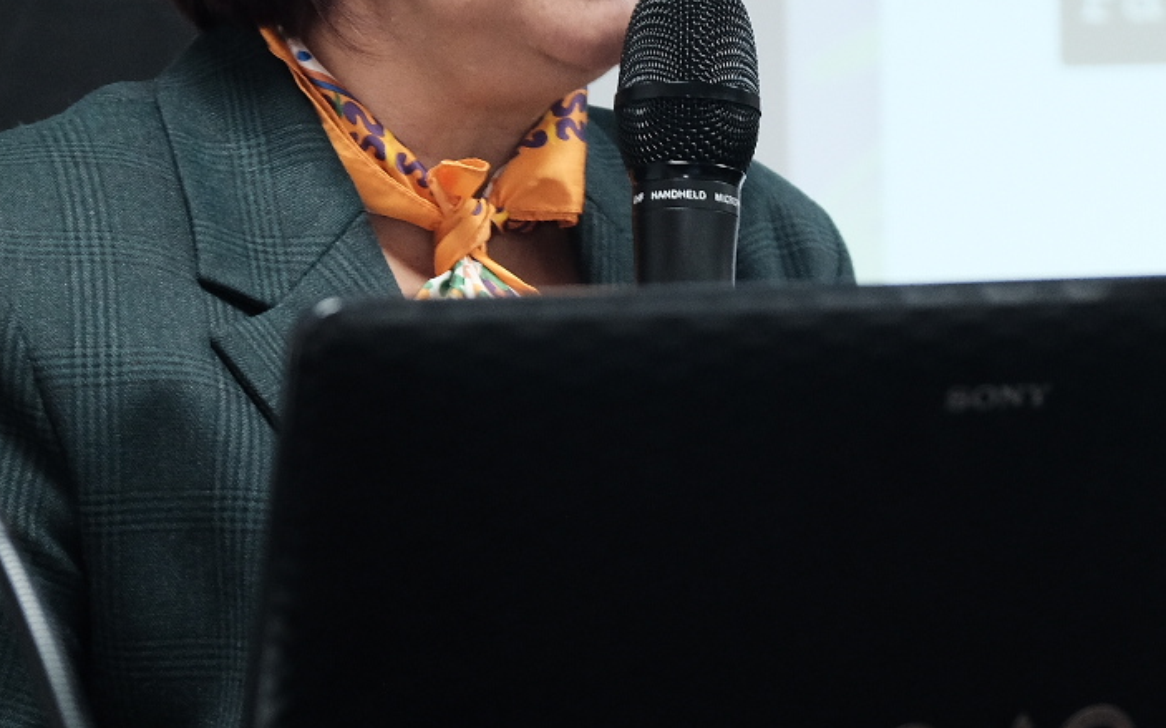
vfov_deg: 8.6
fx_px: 4829
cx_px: 844
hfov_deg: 13.7
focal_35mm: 152
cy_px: 98
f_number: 3.6
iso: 1600
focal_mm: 39
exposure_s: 1/100
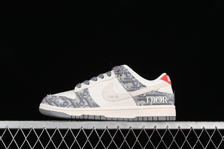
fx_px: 467
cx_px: 112
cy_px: 74
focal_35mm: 75
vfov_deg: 18.2
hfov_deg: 27.0
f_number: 8
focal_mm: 50
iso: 160
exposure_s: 1/80
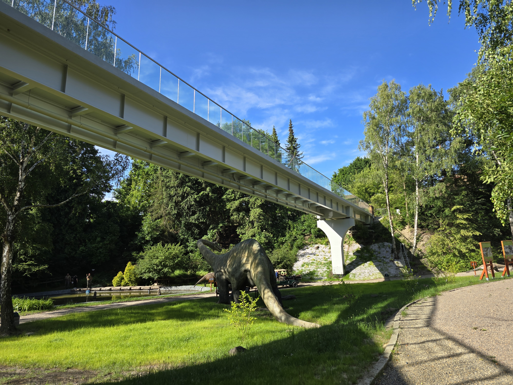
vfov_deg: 58.9
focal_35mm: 23
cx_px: 256
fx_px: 341
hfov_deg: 73.9
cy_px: 192
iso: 12
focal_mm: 6.3
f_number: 1.7
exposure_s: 1/430
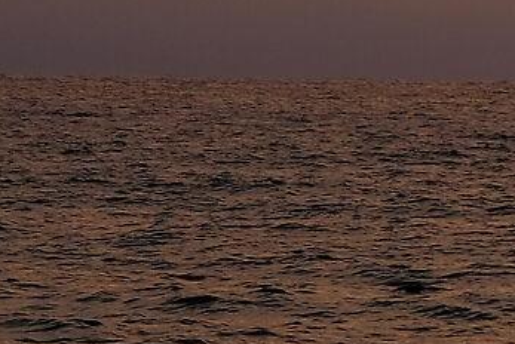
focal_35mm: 463
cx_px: 1444
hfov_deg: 4.3
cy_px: -55
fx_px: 6629
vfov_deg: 3.0
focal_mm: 44.4
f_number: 5.6
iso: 200
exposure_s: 1/420
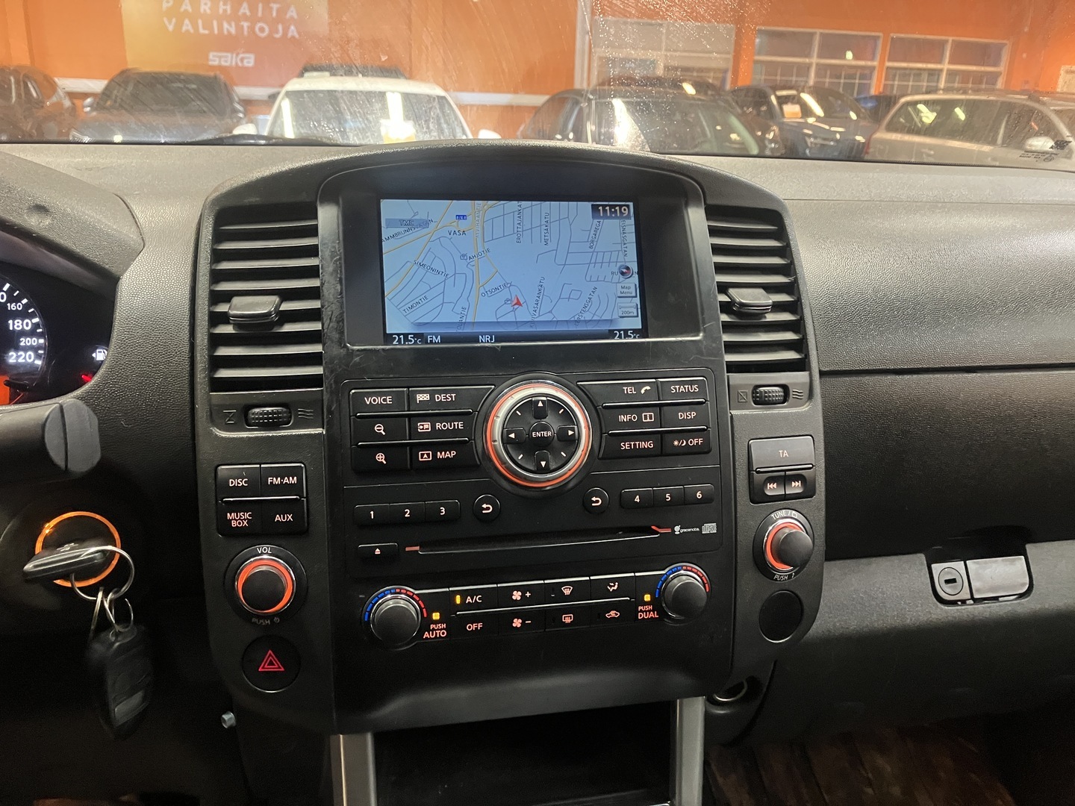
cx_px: 538
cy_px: 403
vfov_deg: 49.7
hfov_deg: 63.4
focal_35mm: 28
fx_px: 870
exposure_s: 1/36
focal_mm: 3.99
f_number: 1.8
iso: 400
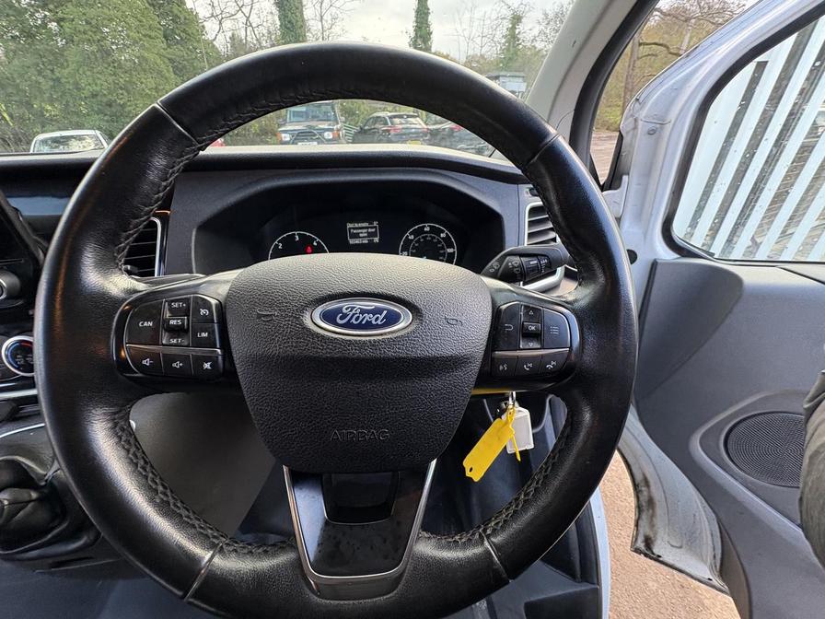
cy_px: 310
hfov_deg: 102.1
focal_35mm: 14
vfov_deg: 85.7
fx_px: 334
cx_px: 412
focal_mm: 2.22
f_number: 2.2
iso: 200
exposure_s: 1/99
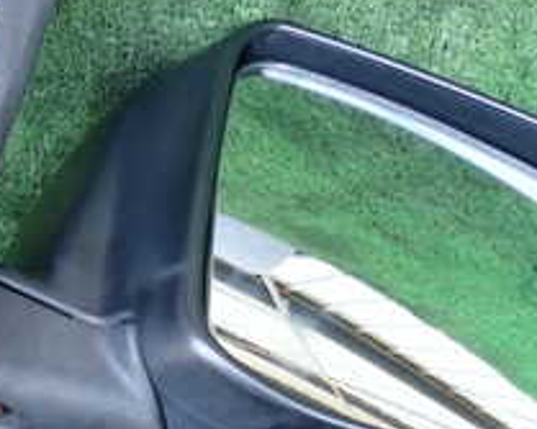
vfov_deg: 18.2
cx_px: 116
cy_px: 134
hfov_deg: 22.5
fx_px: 1334
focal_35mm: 84
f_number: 2.3
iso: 200
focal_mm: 5.4
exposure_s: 1/50
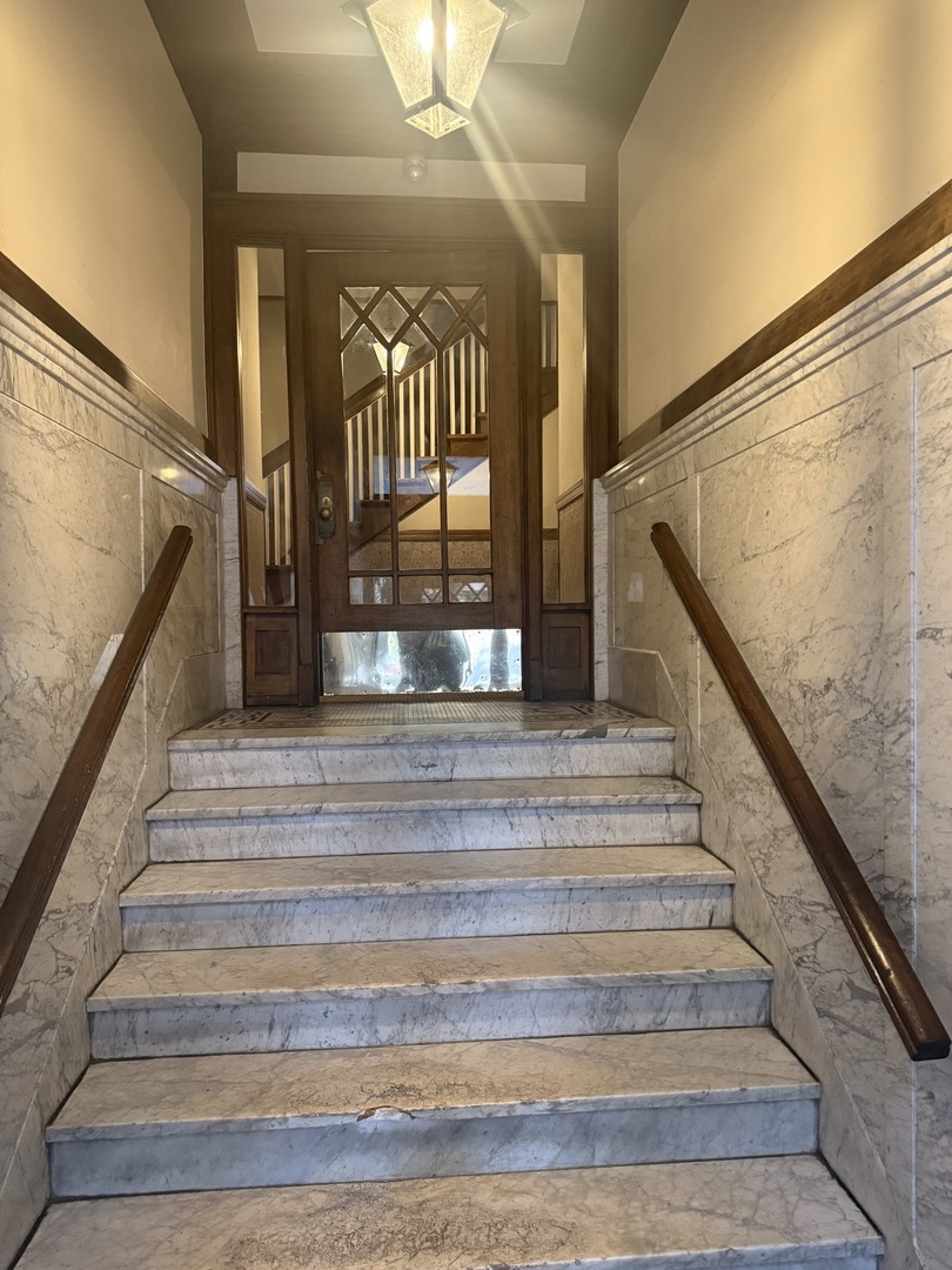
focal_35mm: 24
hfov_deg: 56.8
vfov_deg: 71.6
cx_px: 476
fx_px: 880
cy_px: 635
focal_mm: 6.76
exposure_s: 1/40
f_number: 1.78
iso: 640
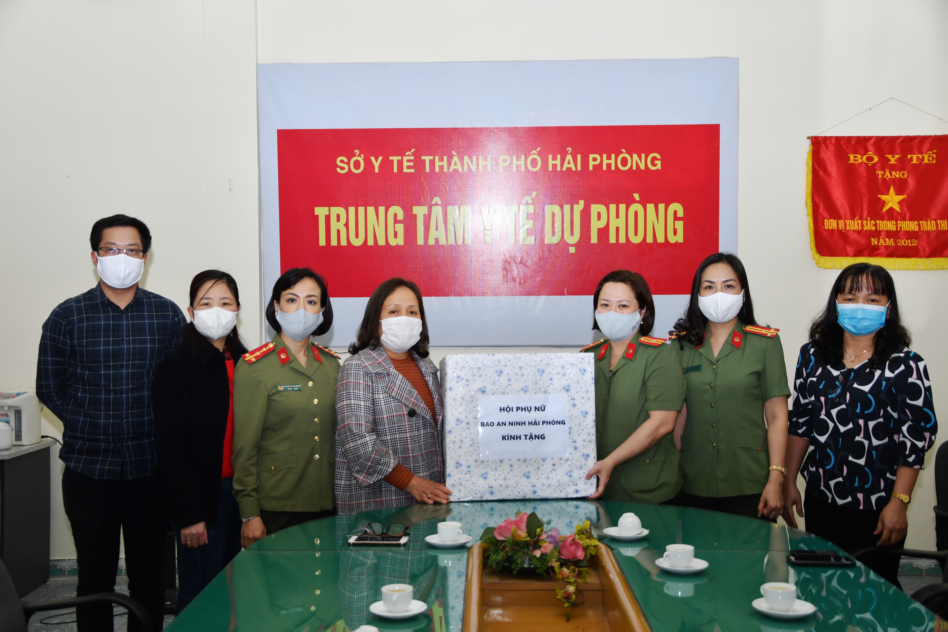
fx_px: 1106
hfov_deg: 46.4
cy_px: 316
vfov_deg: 31.9
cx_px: 474
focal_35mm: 42
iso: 400
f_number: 4.5
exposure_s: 1/200
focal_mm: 28
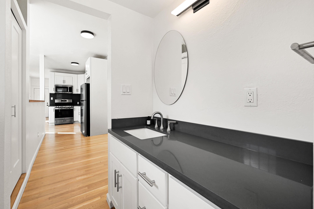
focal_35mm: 15
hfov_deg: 100.3
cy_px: 98
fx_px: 131
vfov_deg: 77.2
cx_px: 149
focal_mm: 14
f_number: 9
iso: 800
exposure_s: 1/15
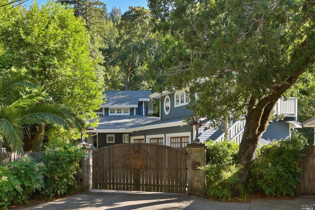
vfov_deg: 36.9
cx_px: 158
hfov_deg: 53.1
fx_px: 315
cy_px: 105
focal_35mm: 36
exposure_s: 1/1250
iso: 400
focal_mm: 24
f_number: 5
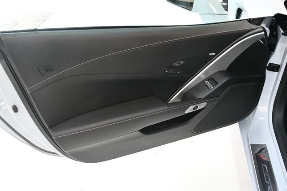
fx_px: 287
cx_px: 144
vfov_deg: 36.8
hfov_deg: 53.2
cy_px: 96
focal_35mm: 36
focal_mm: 24
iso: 3200
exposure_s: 1/100
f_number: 3.8
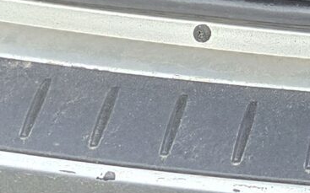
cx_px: 622
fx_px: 1436
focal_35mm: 170
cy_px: -469
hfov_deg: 11.2
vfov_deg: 6.7
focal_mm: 6.3
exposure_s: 1/180
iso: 200
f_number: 1.7
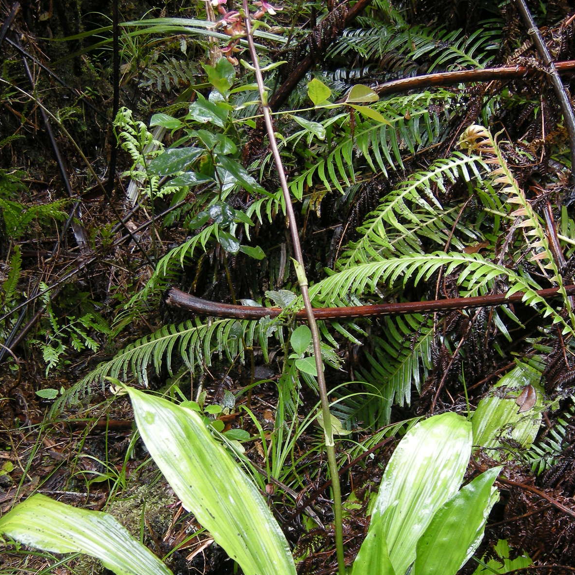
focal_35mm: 63
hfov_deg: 27.3
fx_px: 1184
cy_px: 413
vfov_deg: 27.0
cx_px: 286
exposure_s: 1/53
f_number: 2.7
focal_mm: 7.5
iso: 112
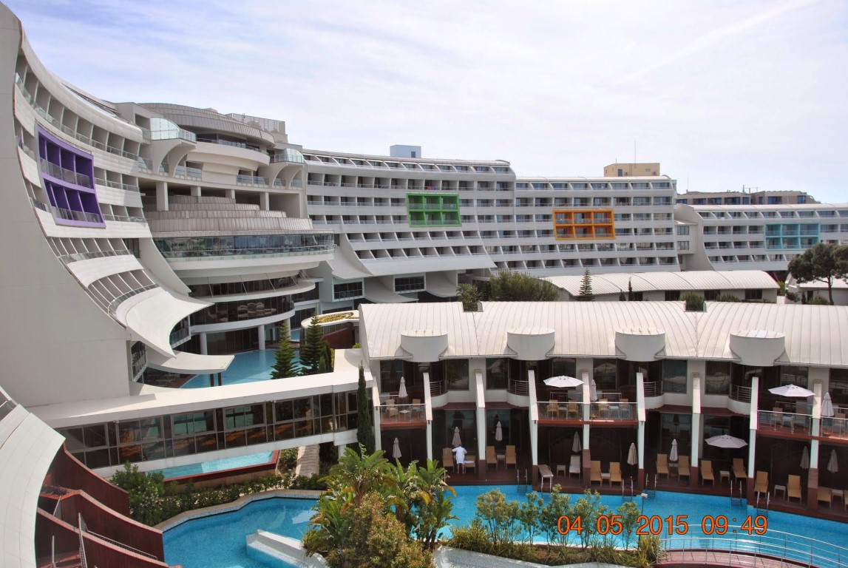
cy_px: 284
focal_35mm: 27
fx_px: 637
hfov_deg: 67.3
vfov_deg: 48.1
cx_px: 424
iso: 100
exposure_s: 1/320
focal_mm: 18
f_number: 9
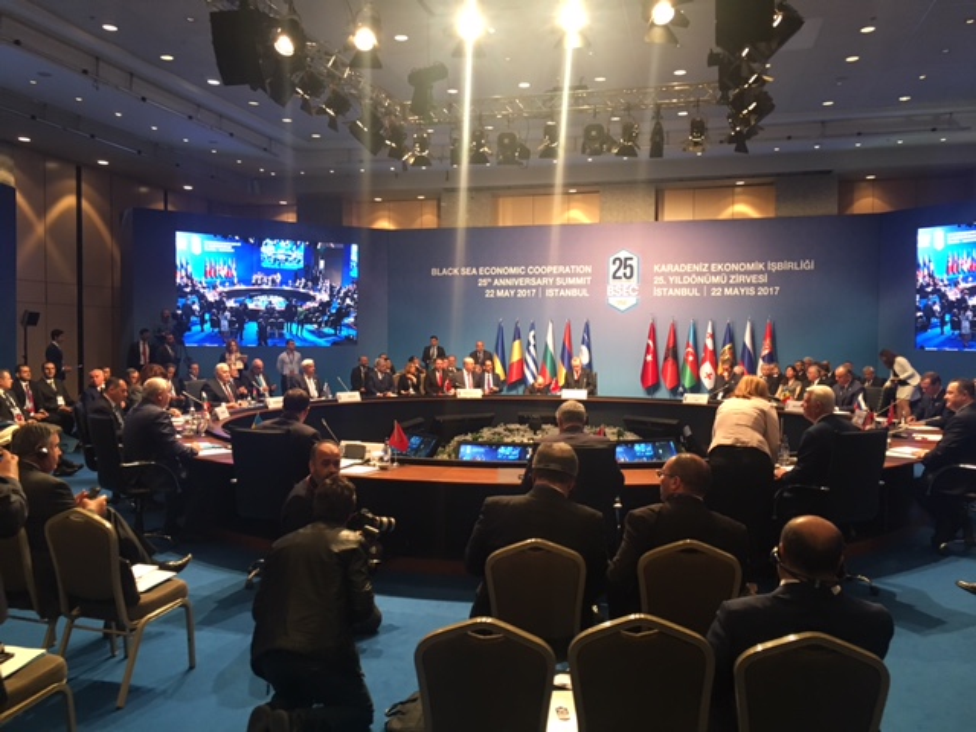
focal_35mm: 29
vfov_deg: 48.2
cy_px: 366
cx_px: 488
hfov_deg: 61.7
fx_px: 818
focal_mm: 4.15
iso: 200
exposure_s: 1/33
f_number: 2.2
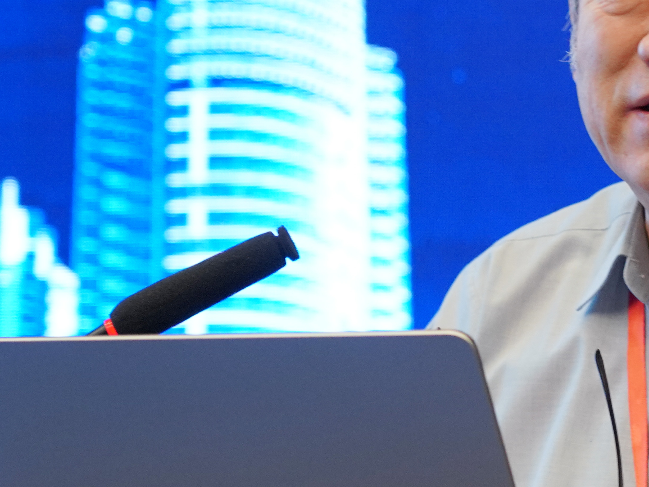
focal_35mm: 240
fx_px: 4500
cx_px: 582
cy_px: 220
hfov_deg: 8.2
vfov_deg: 6.2
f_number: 4
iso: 1600
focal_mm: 77
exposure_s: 1/160
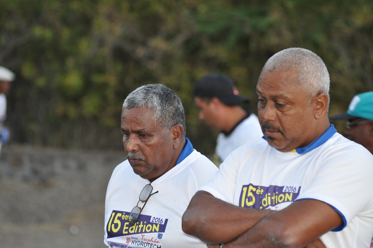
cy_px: 124
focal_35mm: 225
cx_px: 186
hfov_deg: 9.2
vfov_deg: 6.1
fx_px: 2329
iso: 800
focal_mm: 150
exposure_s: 1/125
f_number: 4.5
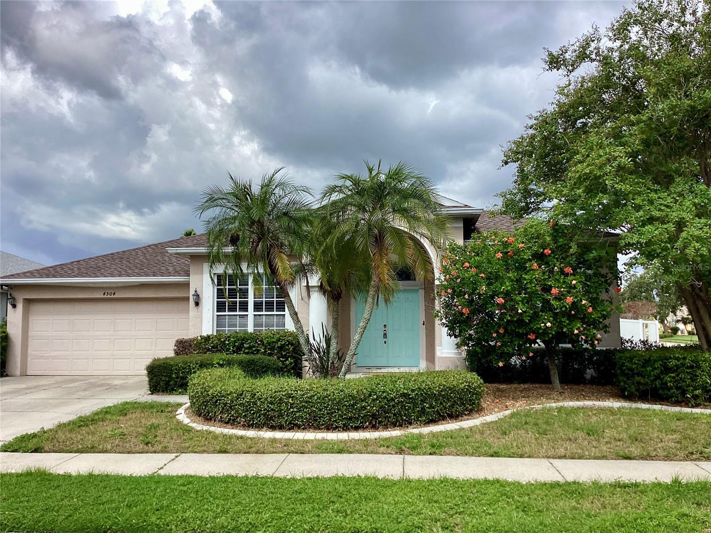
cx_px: 356
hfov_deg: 58.4
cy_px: 266
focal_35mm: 31
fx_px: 637
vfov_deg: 45.4
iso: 25
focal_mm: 3.3
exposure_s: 1/1481
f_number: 2.4
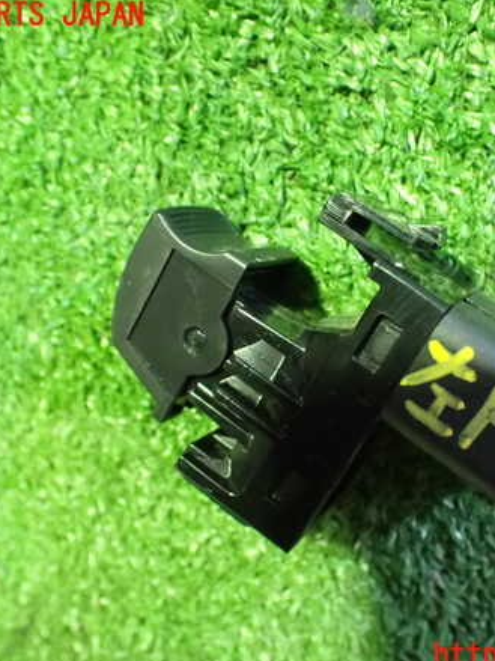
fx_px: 782
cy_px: 336
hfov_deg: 34.9
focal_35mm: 41
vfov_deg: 45.8
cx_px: 322
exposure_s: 1/25
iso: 1600
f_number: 2.3
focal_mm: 5.4
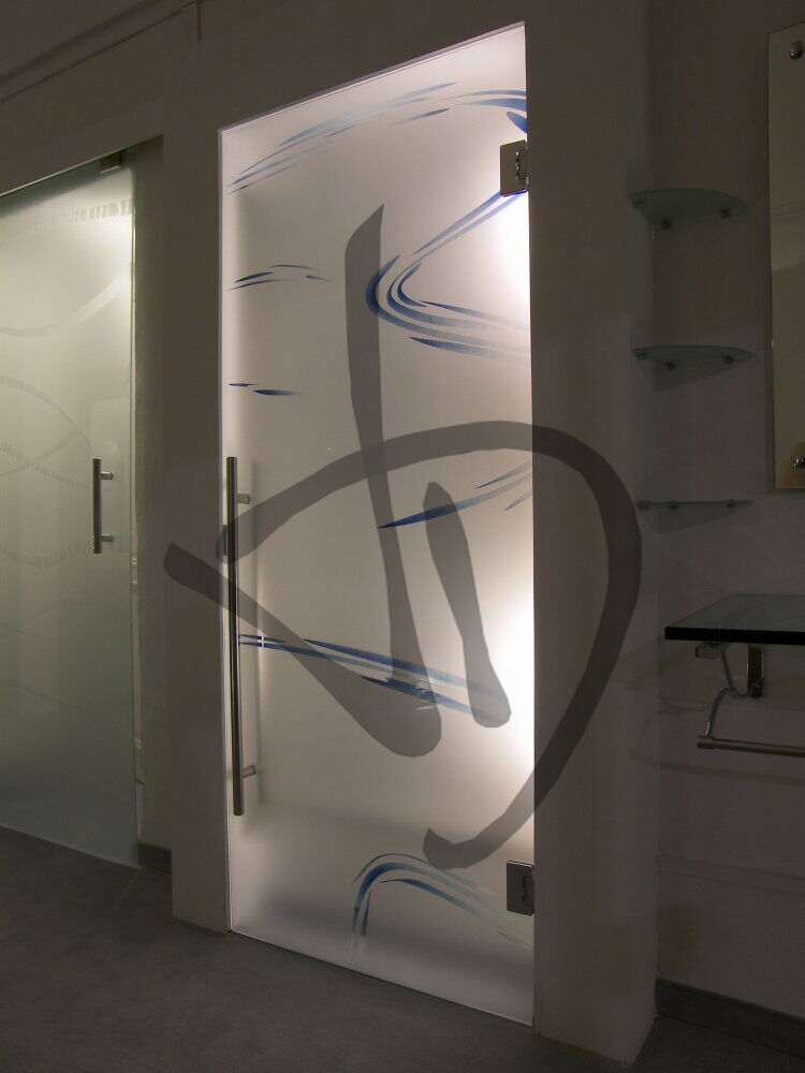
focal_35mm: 26
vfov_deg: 67.3
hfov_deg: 53.1
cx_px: 402
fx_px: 806
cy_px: 536
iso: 50
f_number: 8
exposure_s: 1
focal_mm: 5.4
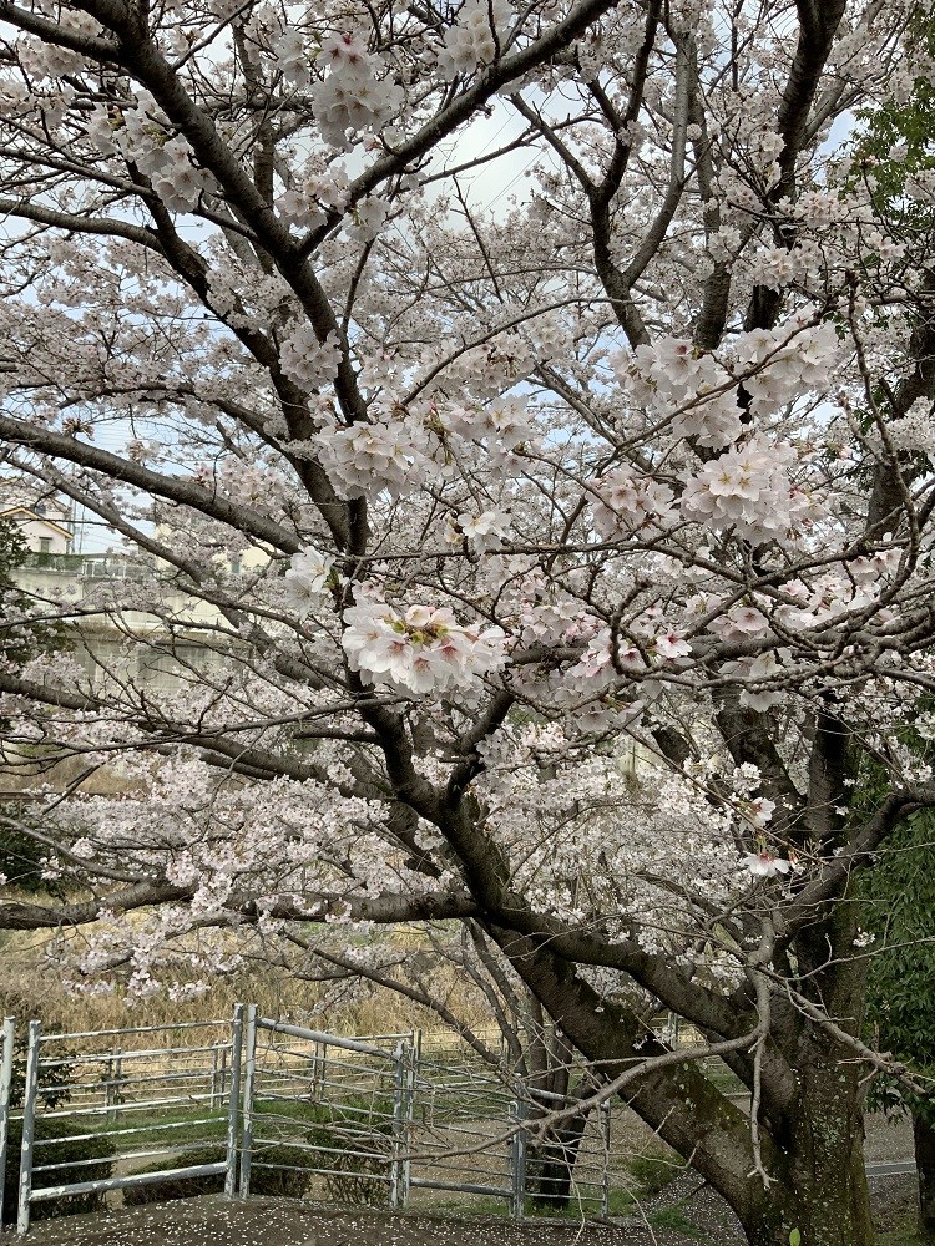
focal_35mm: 29
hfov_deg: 48.2
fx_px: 1044
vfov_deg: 61.7
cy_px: 623
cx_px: 468
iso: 16
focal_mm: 3
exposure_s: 1/997
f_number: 1.8
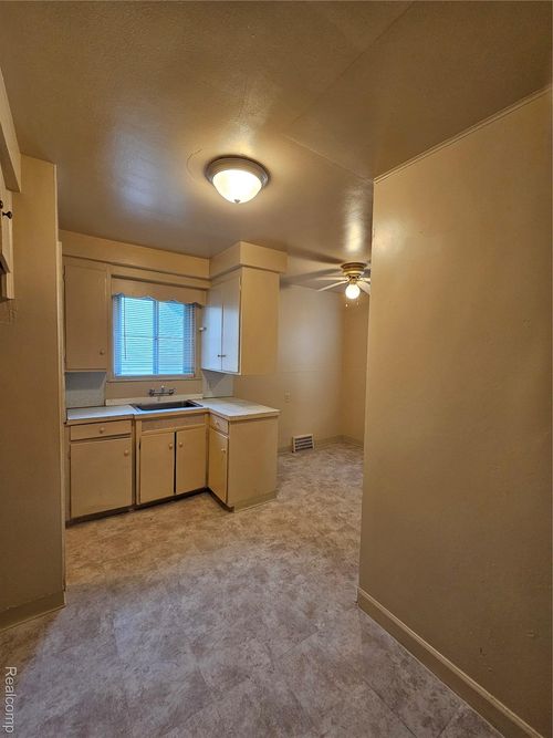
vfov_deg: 106.2
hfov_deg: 89.9
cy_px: 369
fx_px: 277
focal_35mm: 13
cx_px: 276
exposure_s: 1/60
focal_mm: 2.2
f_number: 2.2
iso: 160
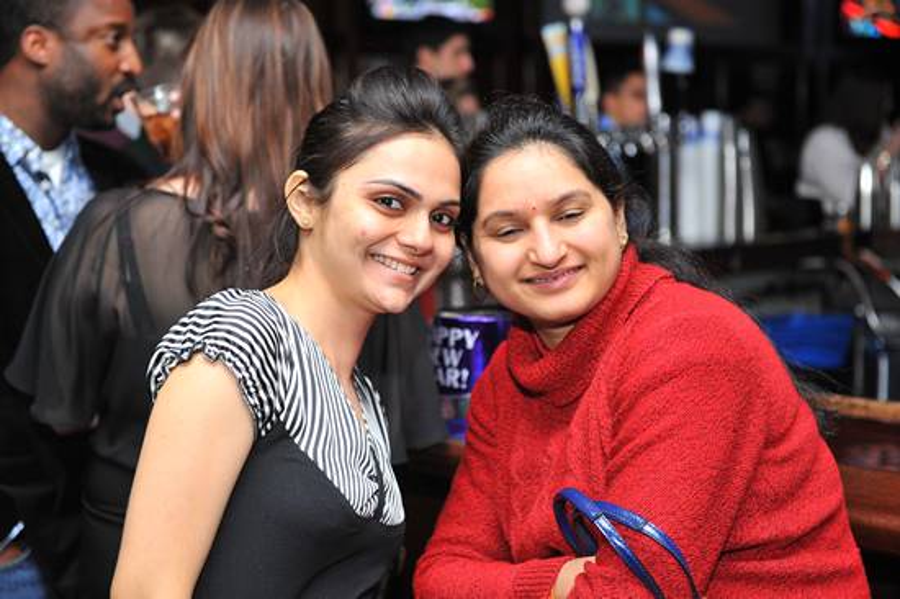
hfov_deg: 28.9
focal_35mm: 70
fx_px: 1749
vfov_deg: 19.4
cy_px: 300
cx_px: 450
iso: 1000
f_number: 4.5
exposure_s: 1/100
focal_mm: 70
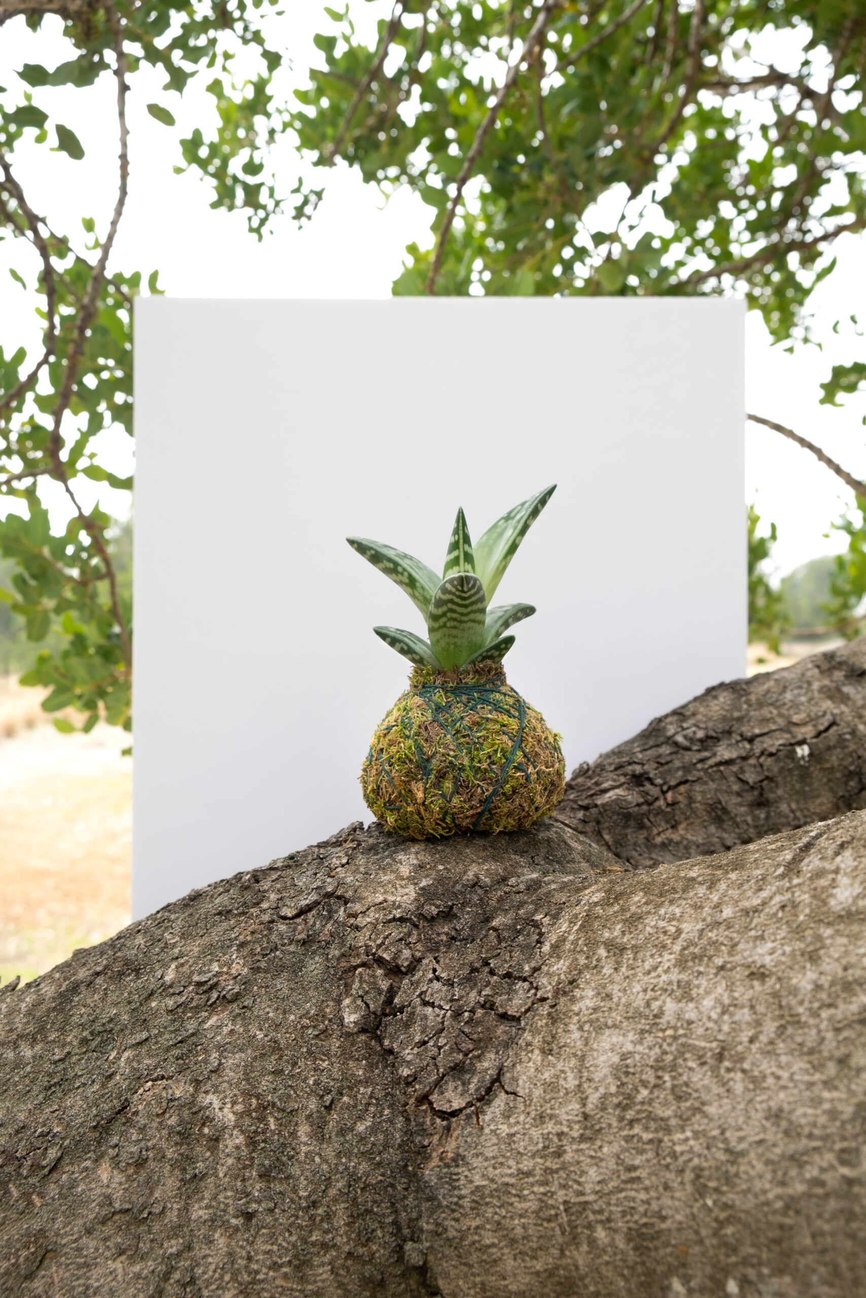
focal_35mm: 31
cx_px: 433
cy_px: 649
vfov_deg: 60.3
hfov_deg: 42.3
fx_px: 1118
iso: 80
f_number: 5
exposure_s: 1/60
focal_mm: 20.5
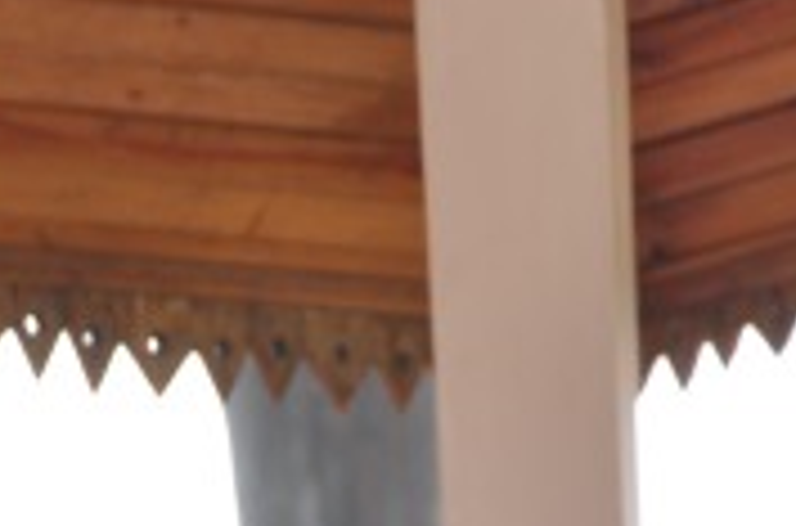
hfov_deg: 3.9
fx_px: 11791
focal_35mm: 535
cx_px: 72
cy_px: 877
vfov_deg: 2.5
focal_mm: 105
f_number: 9
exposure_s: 1/100
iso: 200
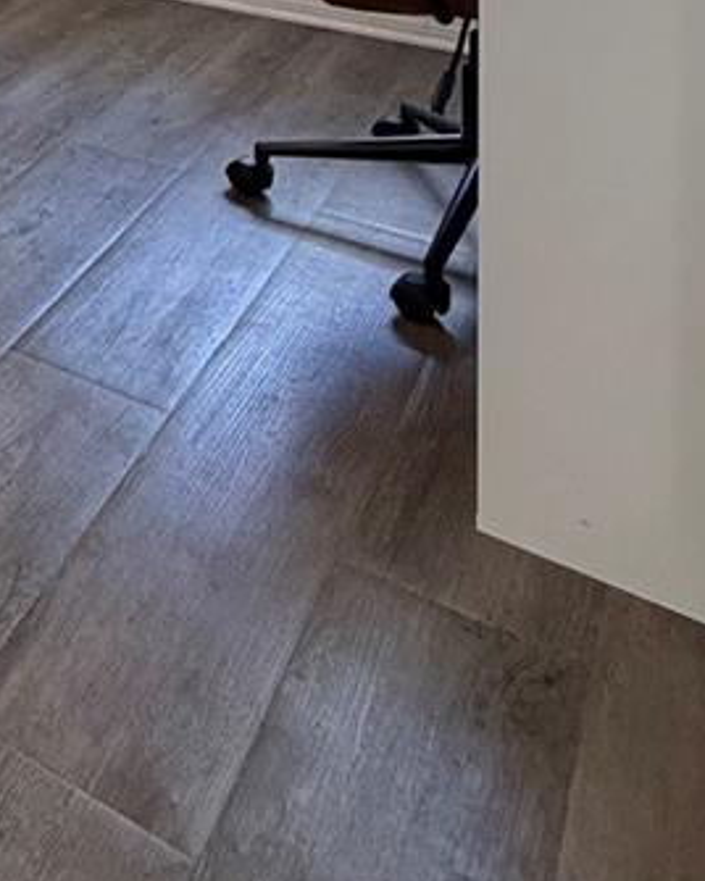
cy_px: -326
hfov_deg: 22.9
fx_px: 1278
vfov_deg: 29.1
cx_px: -439
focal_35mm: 49
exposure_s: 1/99
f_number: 2.2
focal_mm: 2.22
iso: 250
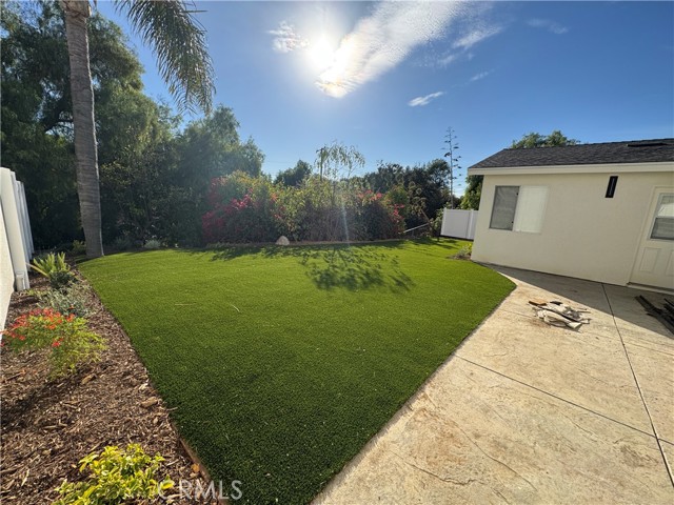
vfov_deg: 85.7
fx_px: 273
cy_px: 252
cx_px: 337
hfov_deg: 102.1
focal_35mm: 14
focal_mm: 2.22
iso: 40
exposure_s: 1/1277
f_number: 2.2
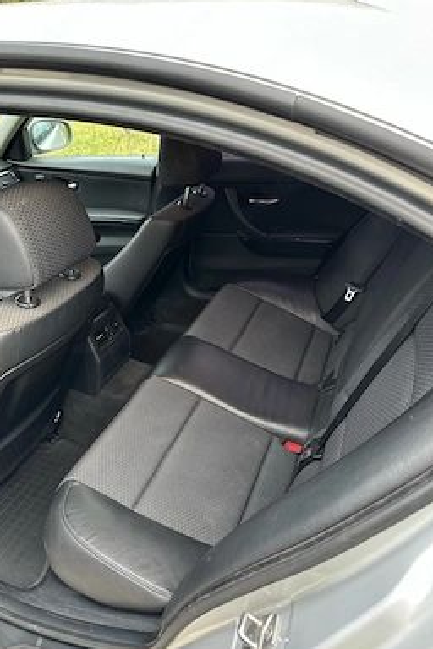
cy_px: 335
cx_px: 193
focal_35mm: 26
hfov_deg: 49.5
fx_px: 469
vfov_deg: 69.4
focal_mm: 6.86
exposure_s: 1/64
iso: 250
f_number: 1.78
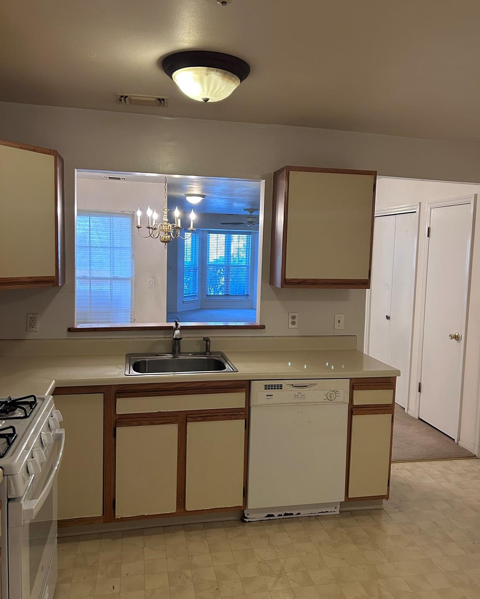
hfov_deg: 51.5
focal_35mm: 28
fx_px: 497
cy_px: 298
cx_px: 245
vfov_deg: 62.2
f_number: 1.5
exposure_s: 1/60
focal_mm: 5.7
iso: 160
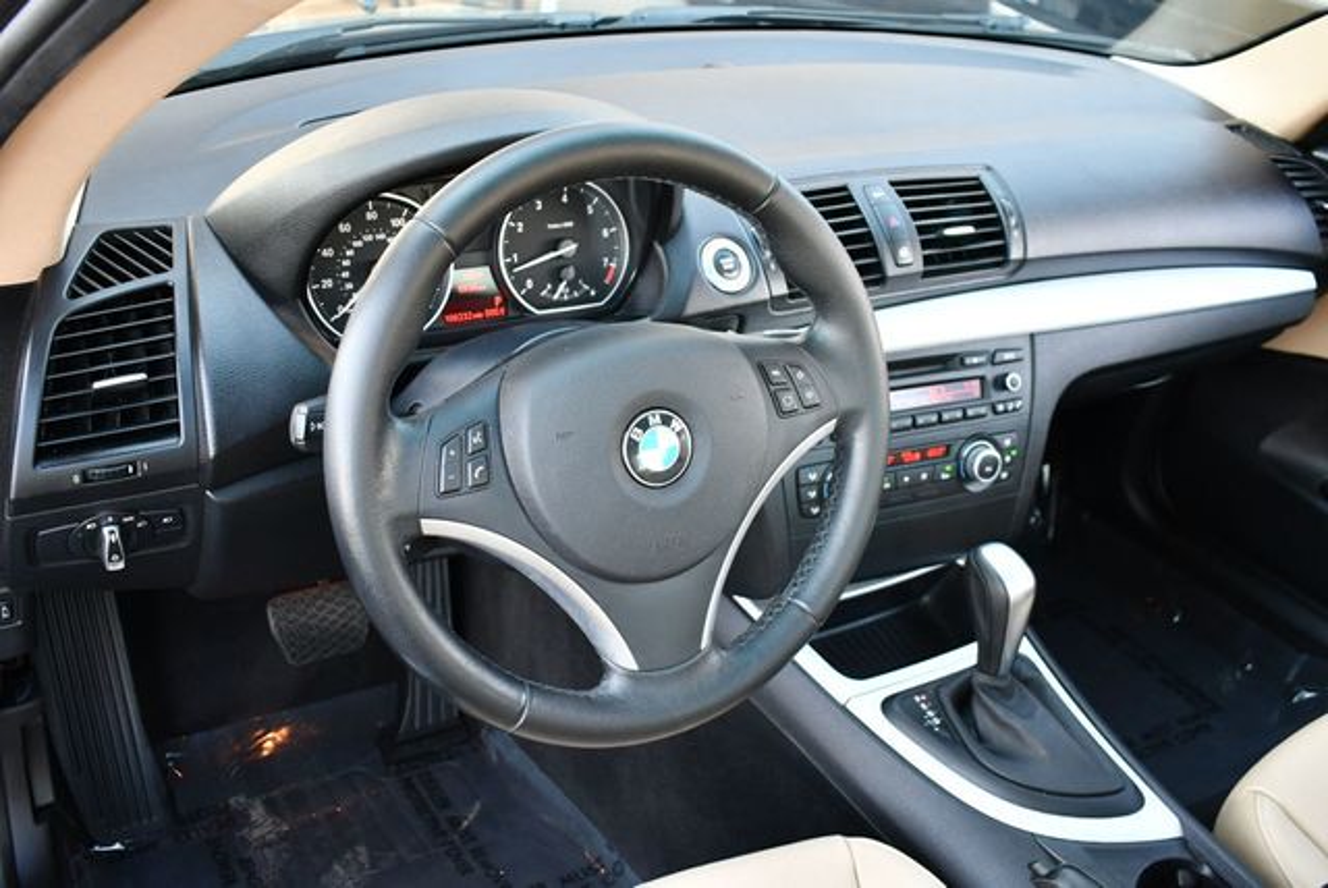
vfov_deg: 36.9
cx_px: 664
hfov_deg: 53.1
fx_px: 1329
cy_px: 444
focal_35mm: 36
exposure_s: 1/125
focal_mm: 18
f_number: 3.5
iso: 900
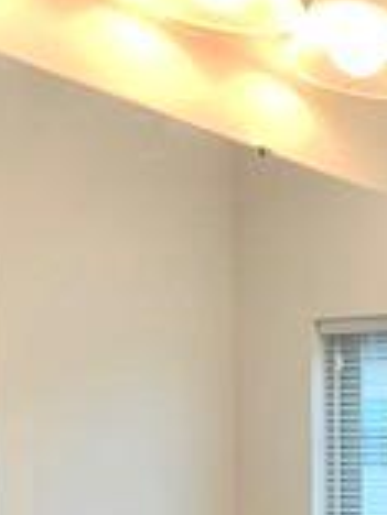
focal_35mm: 107
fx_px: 1595
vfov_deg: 16.3
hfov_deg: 12.9
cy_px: 835
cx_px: 615
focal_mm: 4.25
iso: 64
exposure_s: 1/120
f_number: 1.8
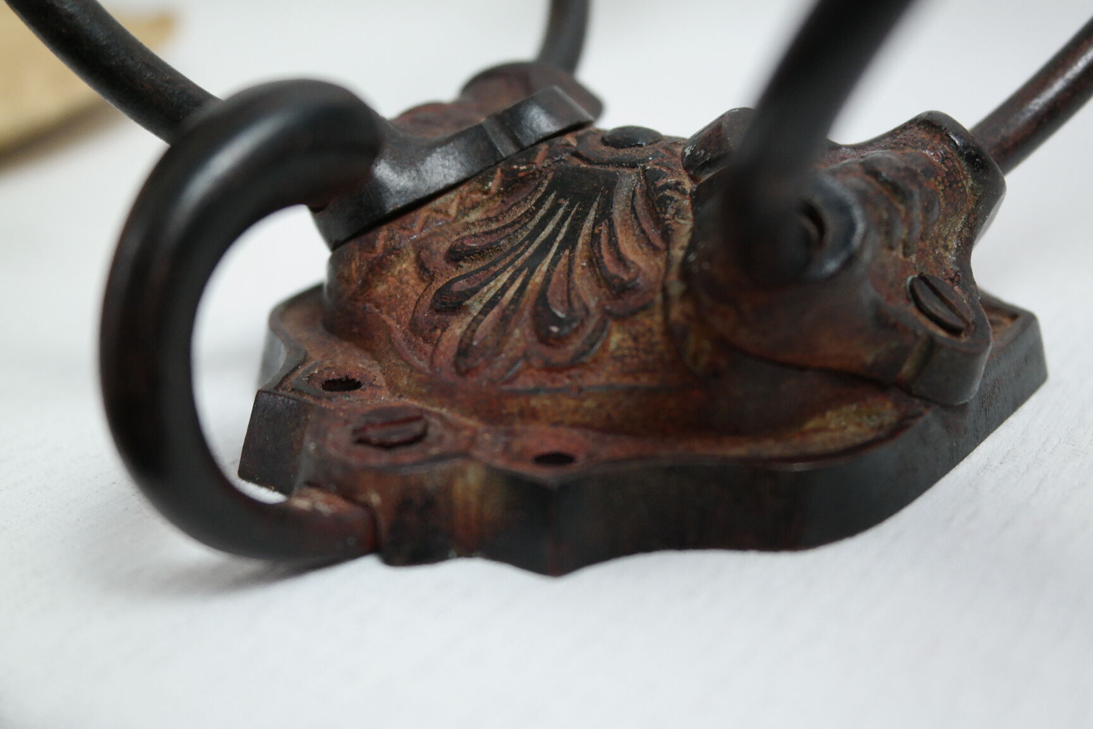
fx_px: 1609
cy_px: 364
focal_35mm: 53
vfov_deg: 25.5
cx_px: 546
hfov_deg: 37.5
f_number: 4.5
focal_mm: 35
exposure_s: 1/60
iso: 800
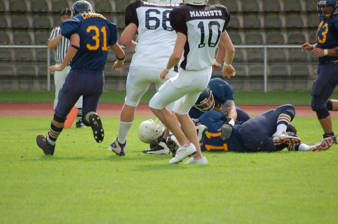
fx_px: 3374
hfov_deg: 5.7
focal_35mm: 360
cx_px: 169
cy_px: 112
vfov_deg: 3.8
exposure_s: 1/800
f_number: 5.3
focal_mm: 240
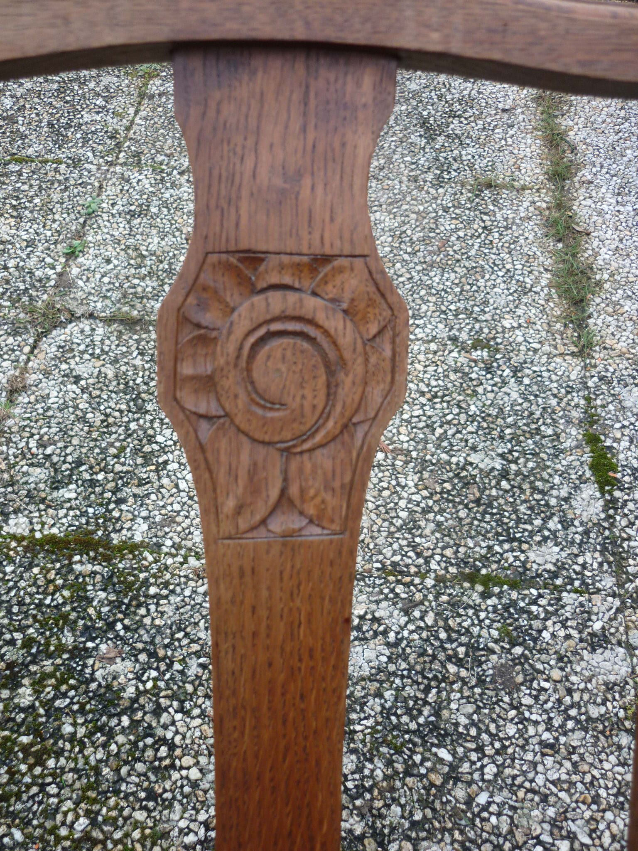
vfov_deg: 55.4
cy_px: 426
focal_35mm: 33
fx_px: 811
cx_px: 319
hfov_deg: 42.9
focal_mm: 5.5
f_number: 2.8
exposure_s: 1/60
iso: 100
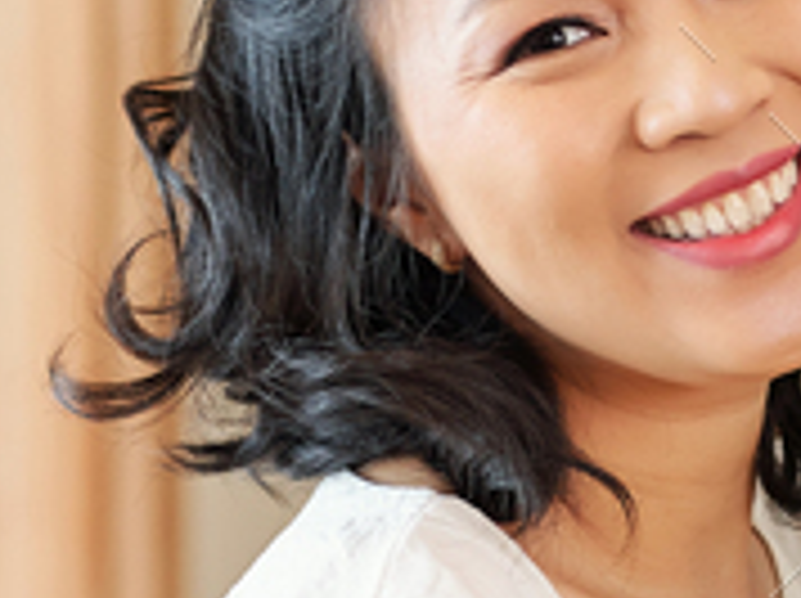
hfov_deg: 4.9
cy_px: 994
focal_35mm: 407
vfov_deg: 3.6
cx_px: 990
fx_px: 9405
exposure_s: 1/160
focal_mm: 85
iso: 250
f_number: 2.8
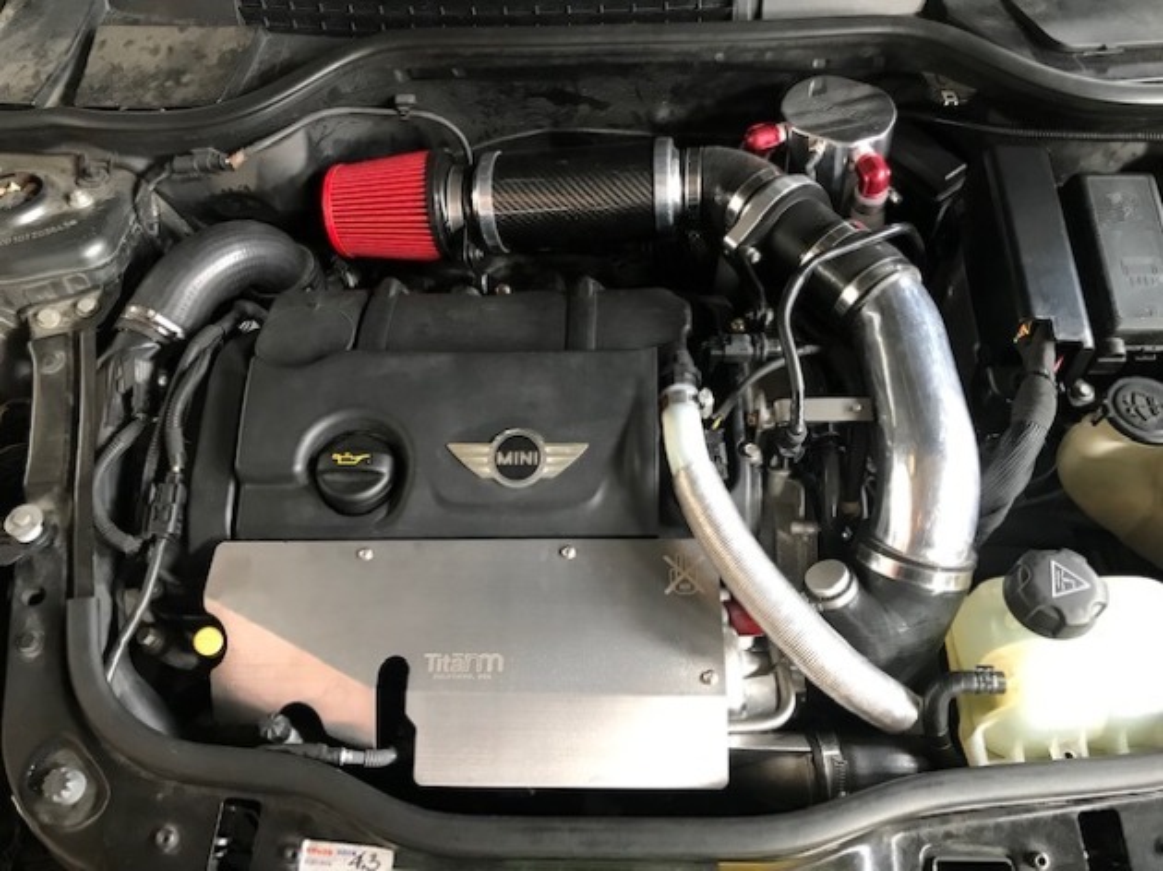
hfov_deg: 63.5
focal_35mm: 28
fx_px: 940
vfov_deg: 49.7
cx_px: 582
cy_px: 436
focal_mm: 3.99
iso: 64
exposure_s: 1/15
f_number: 1.8
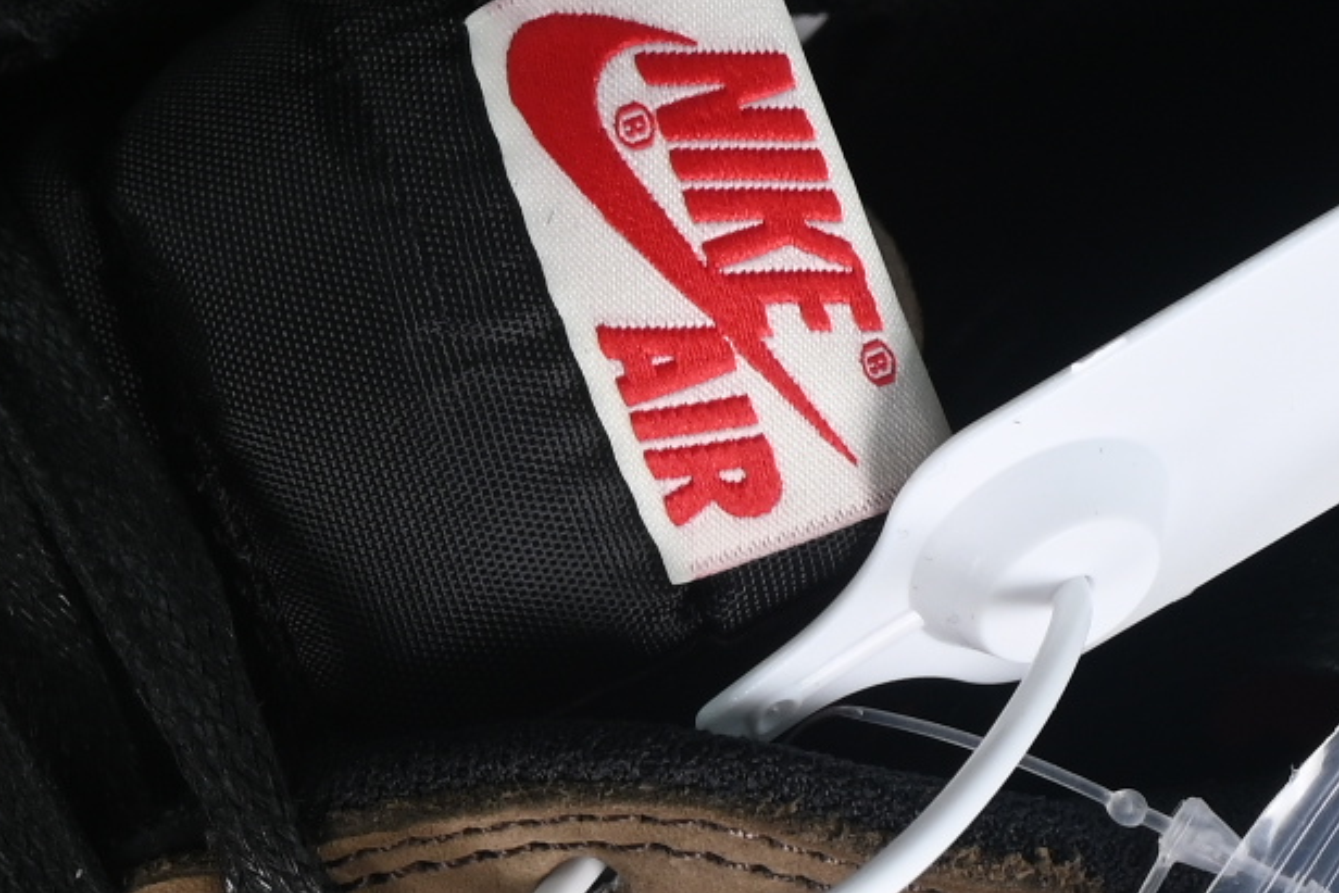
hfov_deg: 6.1
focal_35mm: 339
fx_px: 12611
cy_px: 289
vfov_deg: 4.1
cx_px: -137
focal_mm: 50
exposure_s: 1/50
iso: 160
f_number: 6.3
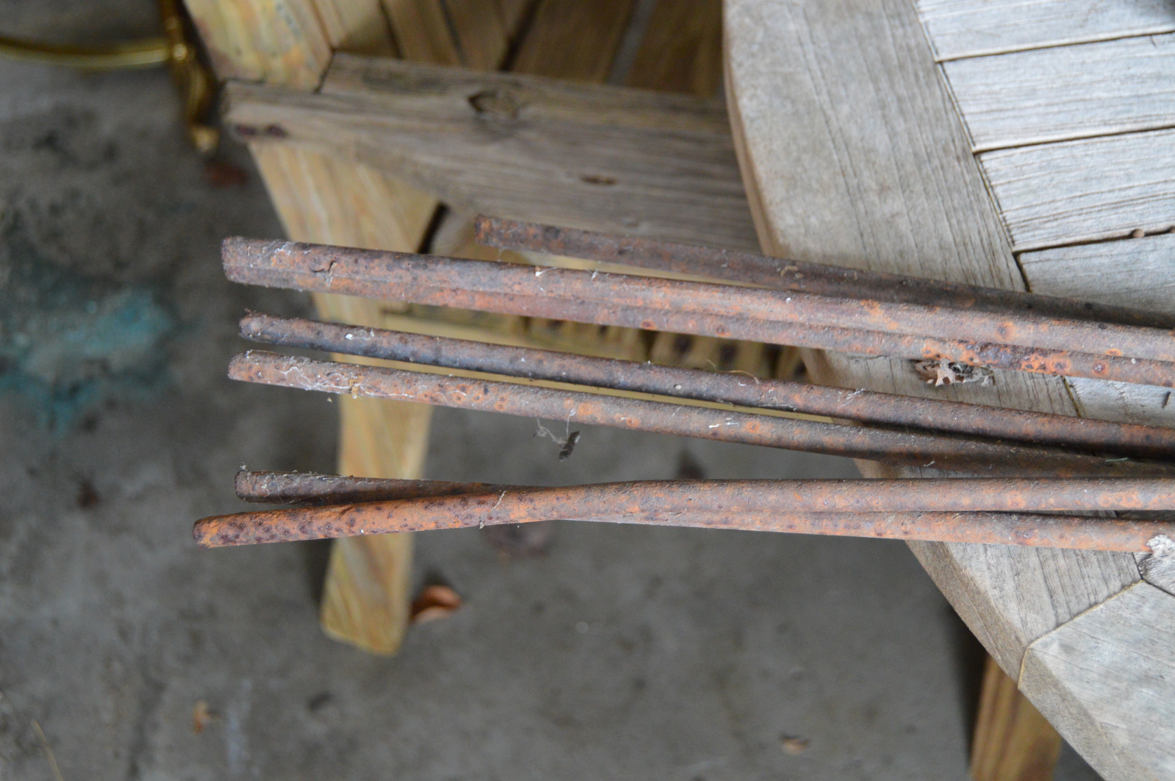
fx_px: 1859
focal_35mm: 57
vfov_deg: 23.7
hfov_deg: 35.1
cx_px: 588
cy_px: 390
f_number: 4.8
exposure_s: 1/60
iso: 2000
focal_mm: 38
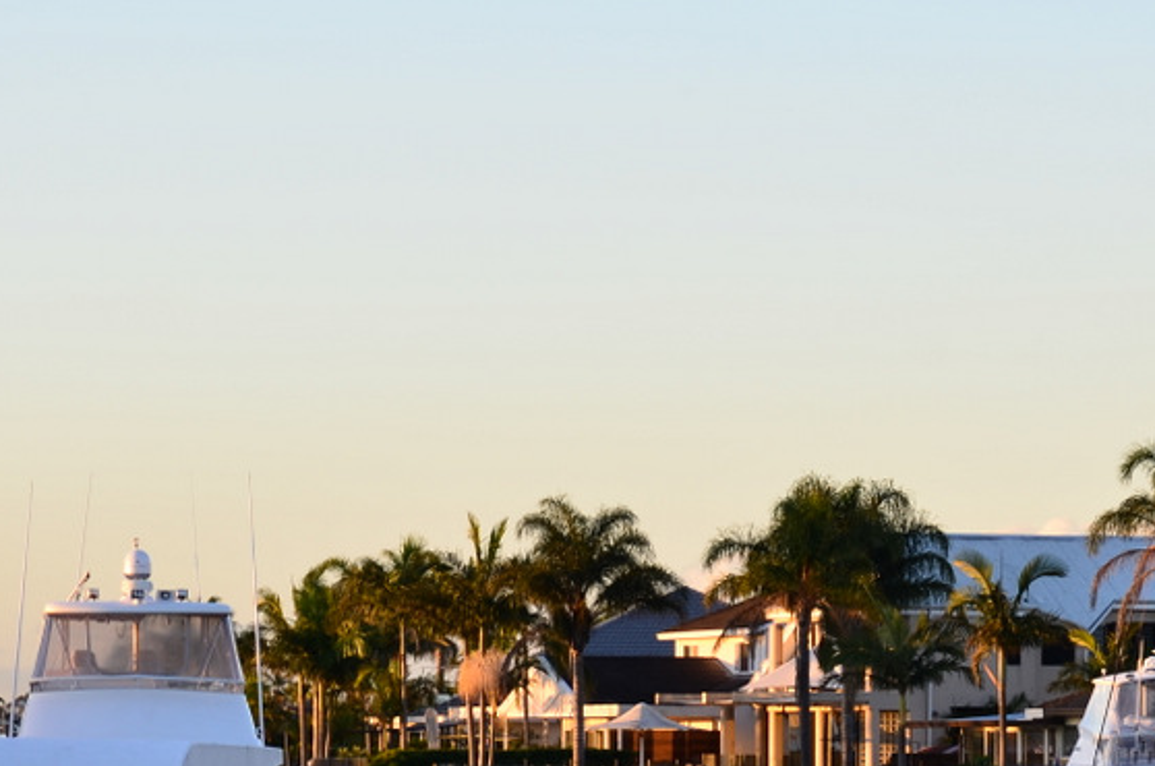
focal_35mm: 200
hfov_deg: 10.3
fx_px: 6406
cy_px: 537
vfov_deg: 6.8
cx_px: 799
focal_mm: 62
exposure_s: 1/50
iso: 100
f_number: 8
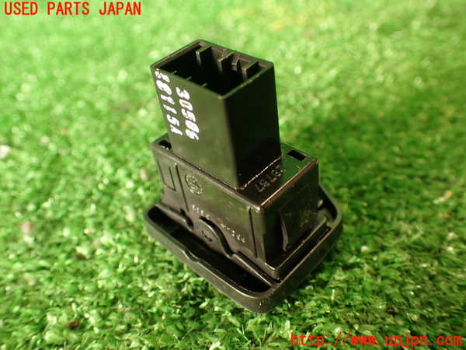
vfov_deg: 44.2
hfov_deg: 56.8
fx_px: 431
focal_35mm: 32
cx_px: 233
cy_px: 175
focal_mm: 5.79
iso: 200
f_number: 2.4
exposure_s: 1/30
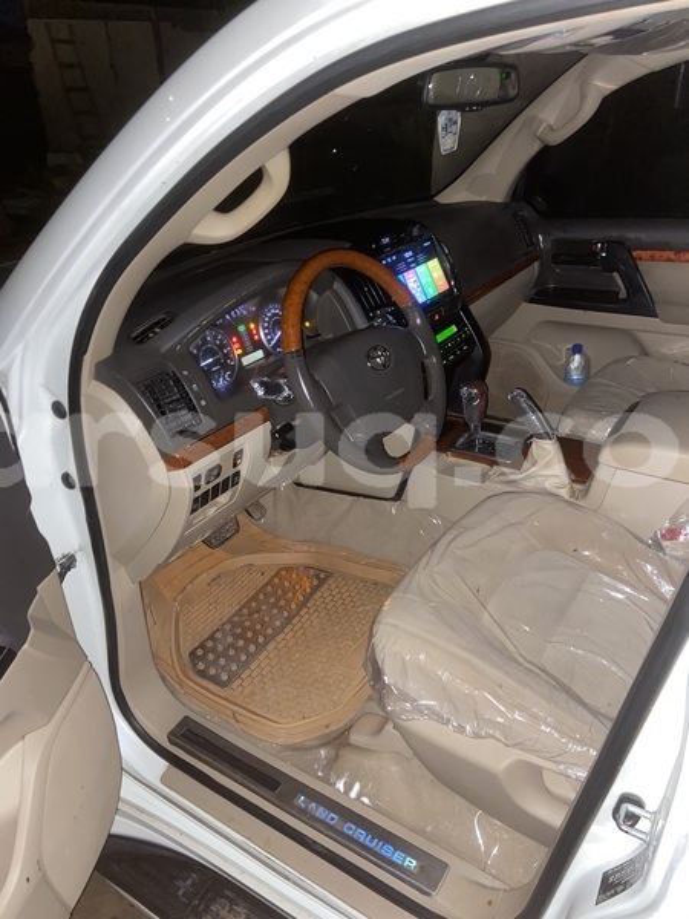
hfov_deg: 53.1
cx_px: 344
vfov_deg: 67.3
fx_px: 690
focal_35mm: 26
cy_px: 460
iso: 80
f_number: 1.8
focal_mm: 4.25
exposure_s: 1/4
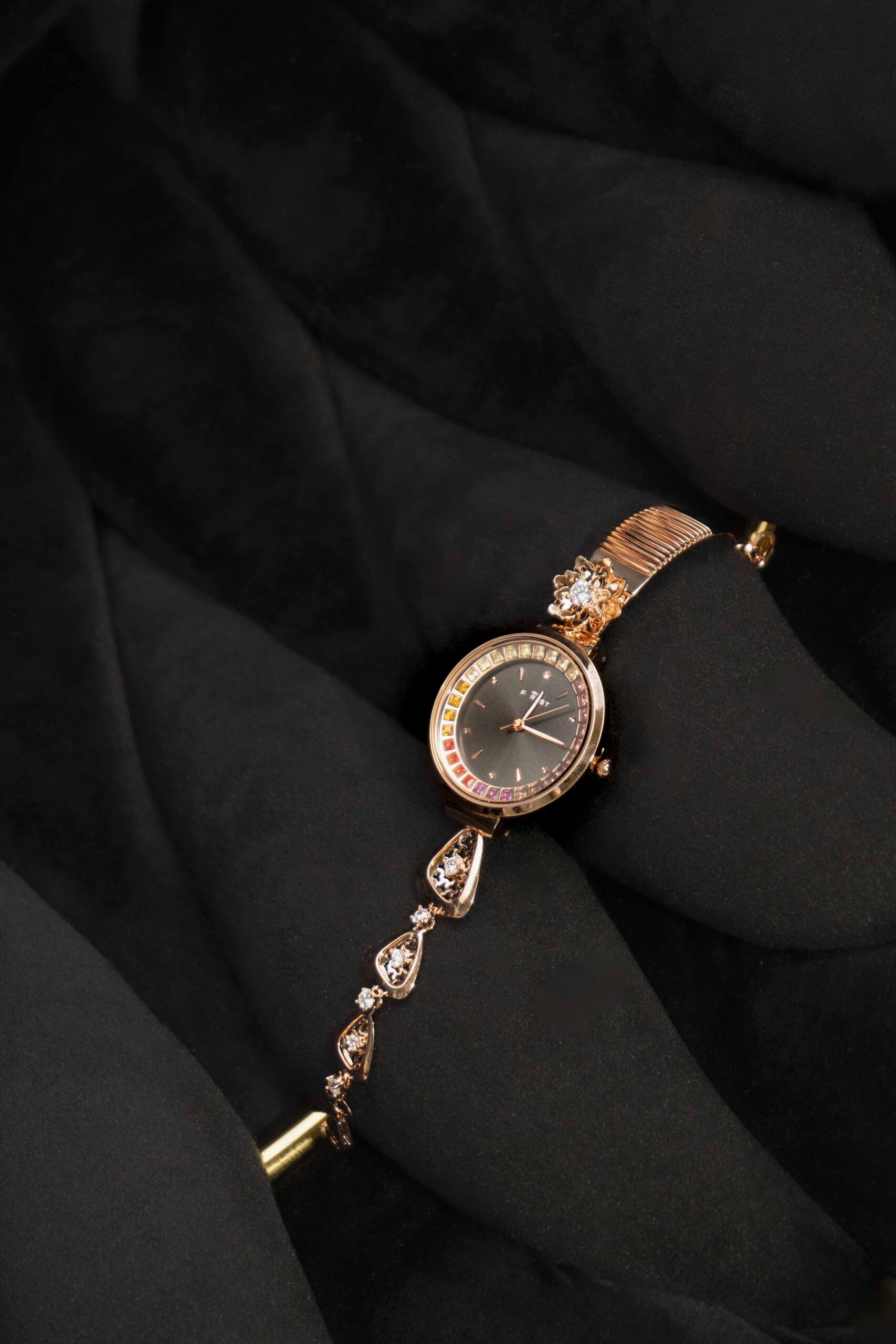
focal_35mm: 105
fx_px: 3919
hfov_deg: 13.0
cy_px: 672
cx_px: 448
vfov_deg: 19.5
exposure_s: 1/100
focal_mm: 70
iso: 2000
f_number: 5.6
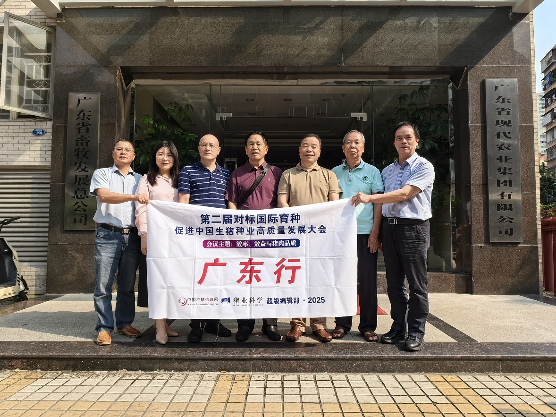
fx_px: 385
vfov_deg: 56.8
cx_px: 274
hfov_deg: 71.6
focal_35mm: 24
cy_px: 206
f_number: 2.2
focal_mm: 1.95
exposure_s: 1/1479
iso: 50
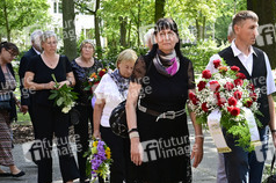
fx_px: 551
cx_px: 253
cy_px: 119
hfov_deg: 27.0
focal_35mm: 72
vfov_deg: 18.8
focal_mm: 38
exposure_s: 1/200
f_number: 9
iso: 800
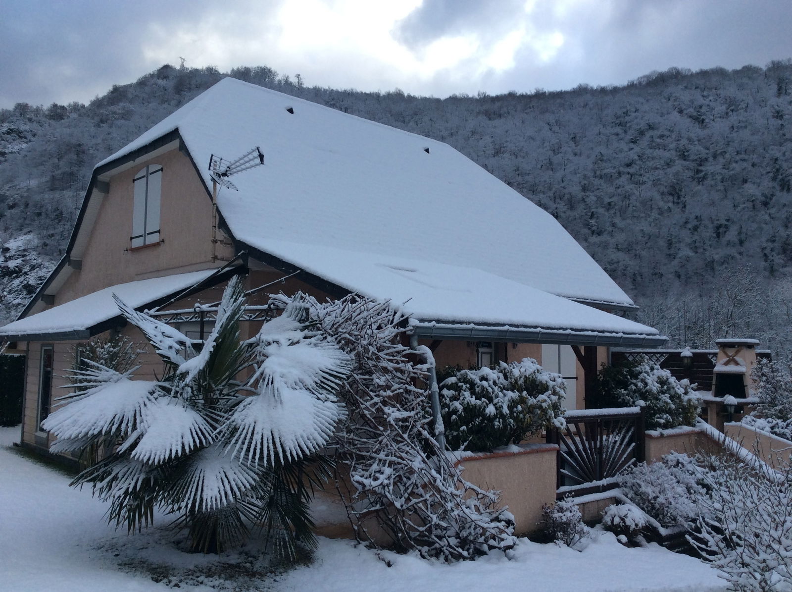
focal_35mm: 32
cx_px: 396
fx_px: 731
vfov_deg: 44.1
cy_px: 296
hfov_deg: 56.9
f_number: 2.4
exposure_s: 1/278
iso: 32
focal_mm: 3.3
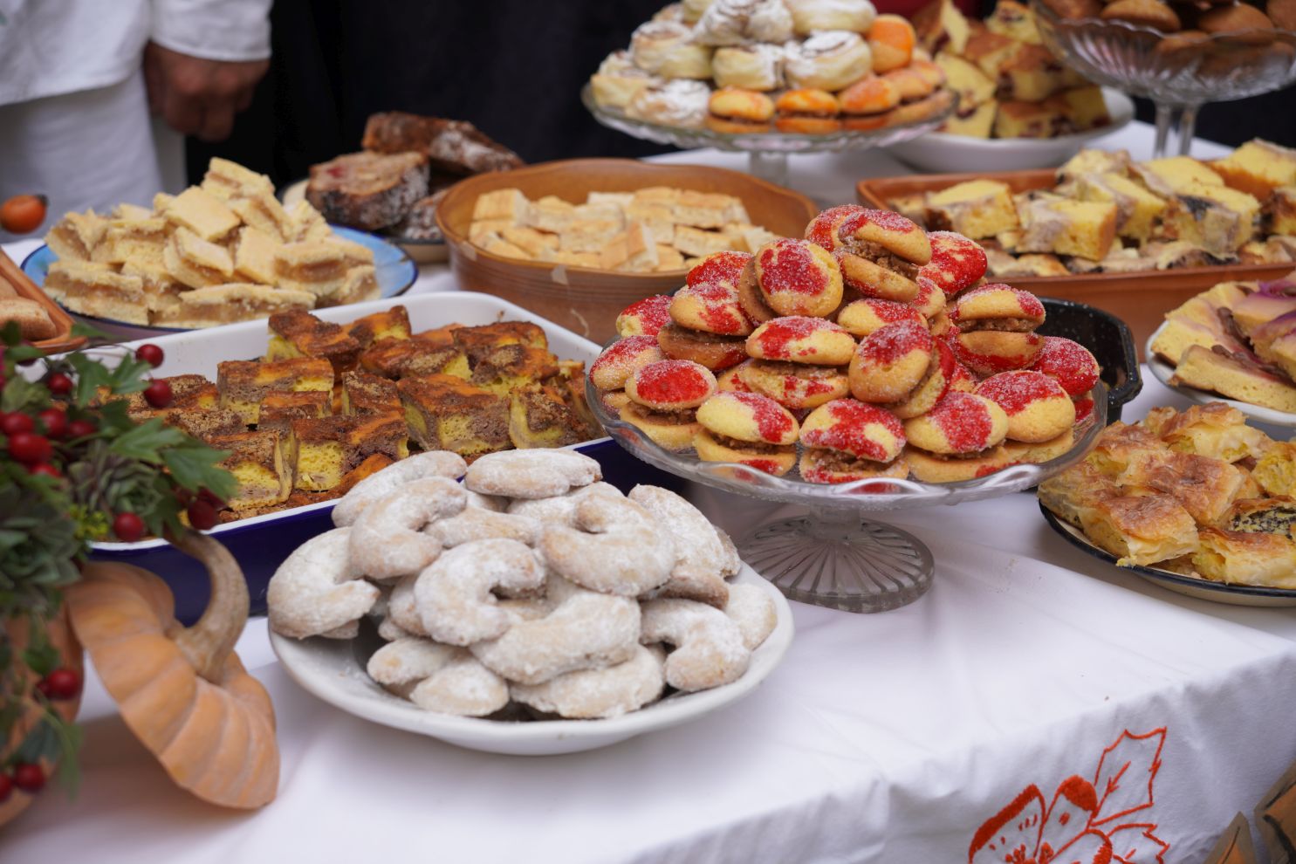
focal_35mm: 75
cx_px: 648
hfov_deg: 27.0
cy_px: 432
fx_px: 2700
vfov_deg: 18.2
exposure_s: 1/200
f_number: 4
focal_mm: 50
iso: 100
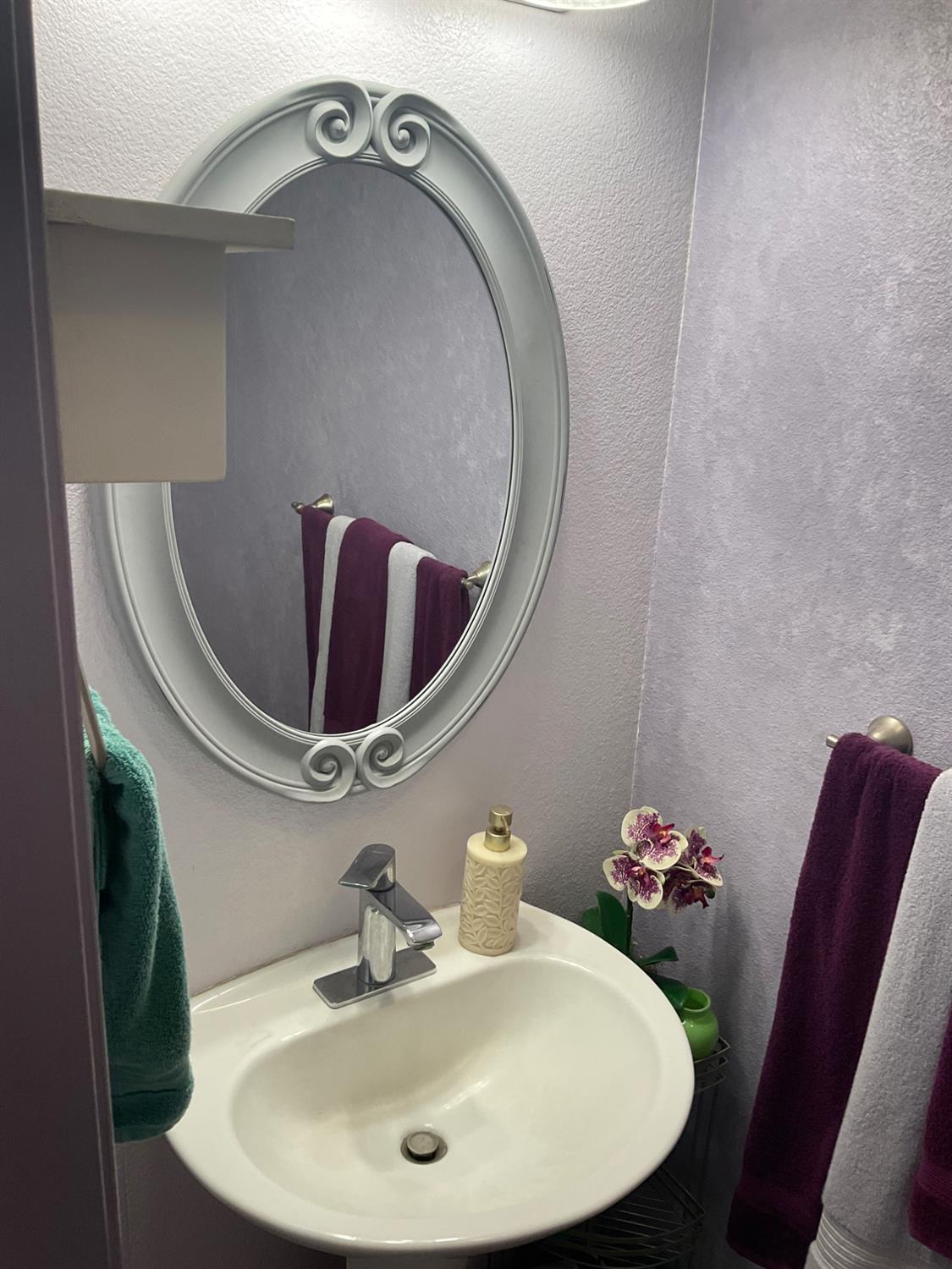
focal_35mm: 29
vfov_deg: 61.7
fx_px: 1063
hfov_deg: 48.2
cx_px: 476
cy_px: 634
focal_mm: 3
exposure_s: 1/120
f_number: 1.8
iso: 50
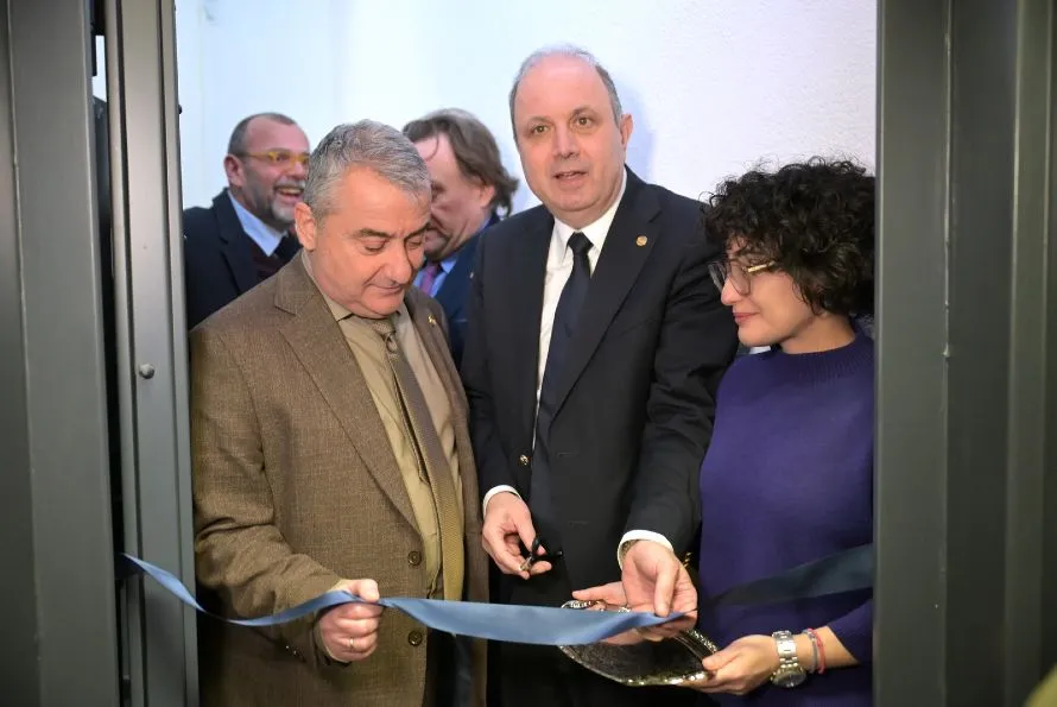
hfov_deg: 54.4
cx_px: 528
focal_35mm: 35
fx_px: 1028
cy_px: 354
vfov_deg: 37.9
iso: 2500
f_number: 2.8
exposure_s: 1/161
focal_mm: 35
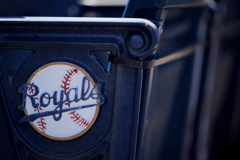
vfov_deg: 7.2
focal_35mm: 192
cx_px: 120
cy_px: 80
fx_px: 1280
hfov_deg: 10.7
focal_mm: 192
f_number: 2.8
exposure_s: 1/500
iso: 100
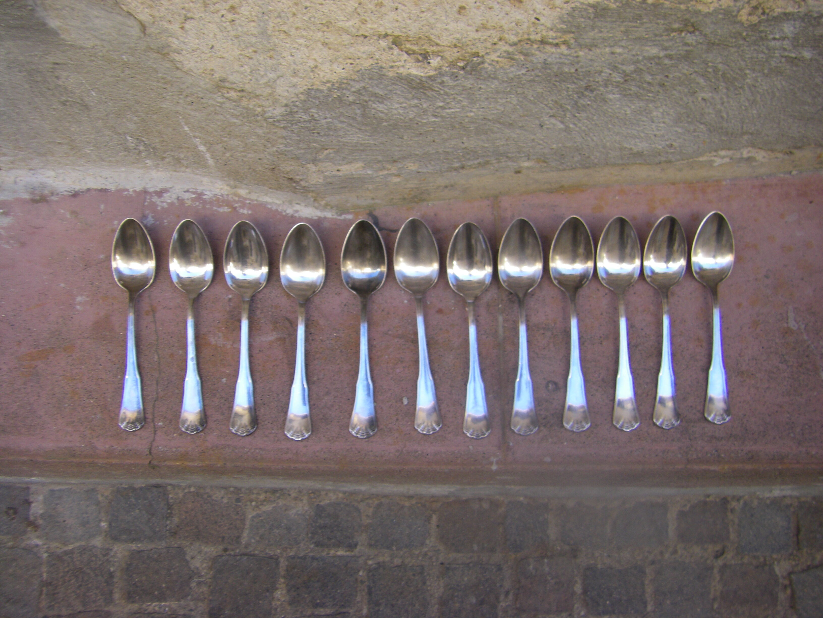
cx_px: 412
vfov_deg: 37.7
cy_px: 309
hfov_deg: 49.0
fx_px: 903
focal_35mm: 38
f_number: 3.5
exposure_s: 1/50
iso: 100
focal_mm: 6.3
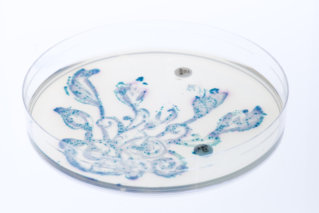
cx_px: 160
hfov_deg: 19.4
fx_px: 931
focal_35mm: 105
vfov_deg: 13.1
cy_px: 106
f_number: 16
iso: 1600
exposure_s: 1/60
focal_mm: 105
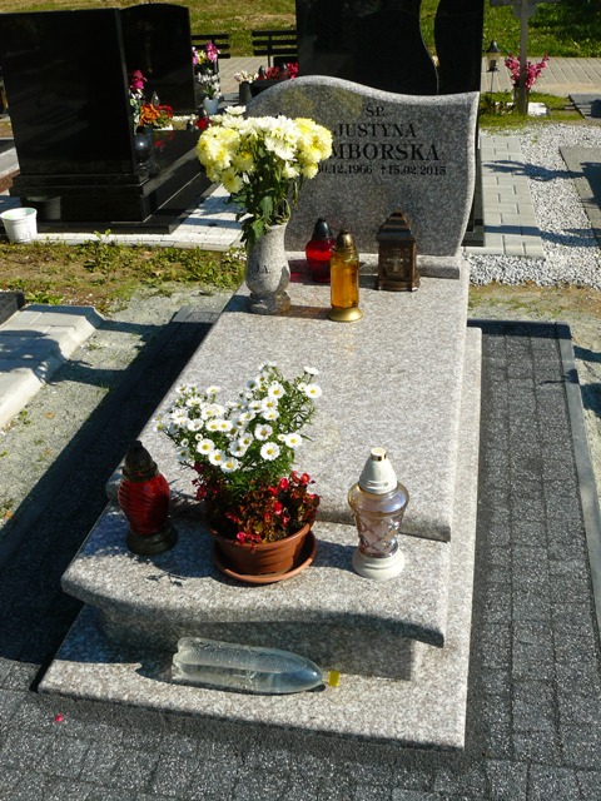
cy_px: 400
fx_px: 833
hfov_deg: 39.7
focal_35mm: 36
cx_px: 300
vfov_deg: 51.4
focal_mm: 6
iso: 100
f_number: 5.6
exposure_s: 1/400
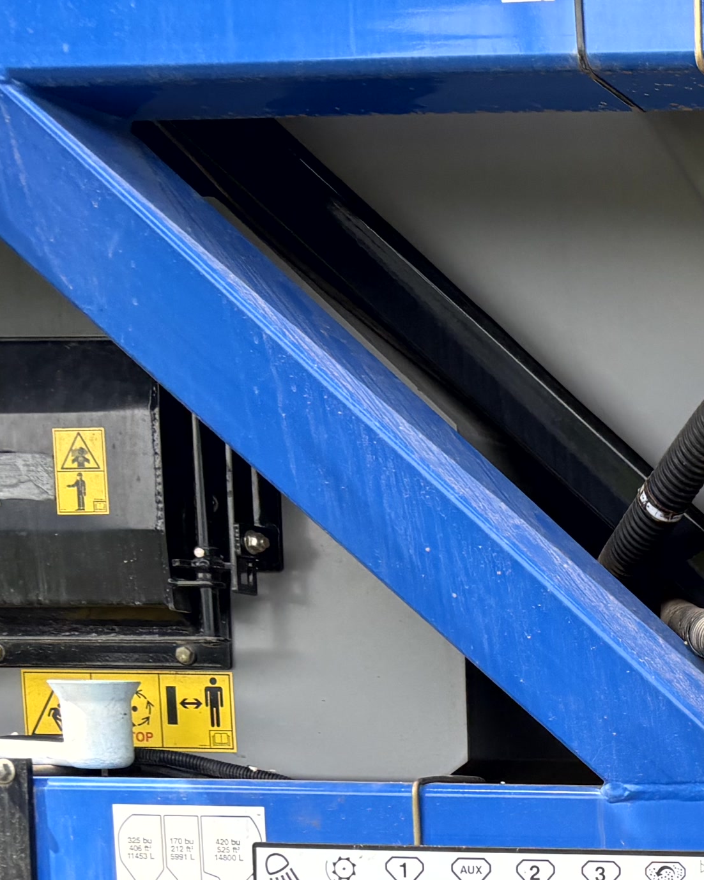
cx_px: 1325
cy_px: 998
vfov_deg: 23.1
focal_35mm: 77
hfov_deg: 16.2
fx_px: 2006
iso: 50
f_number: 1.6
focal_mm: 5.96
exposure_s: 1/618
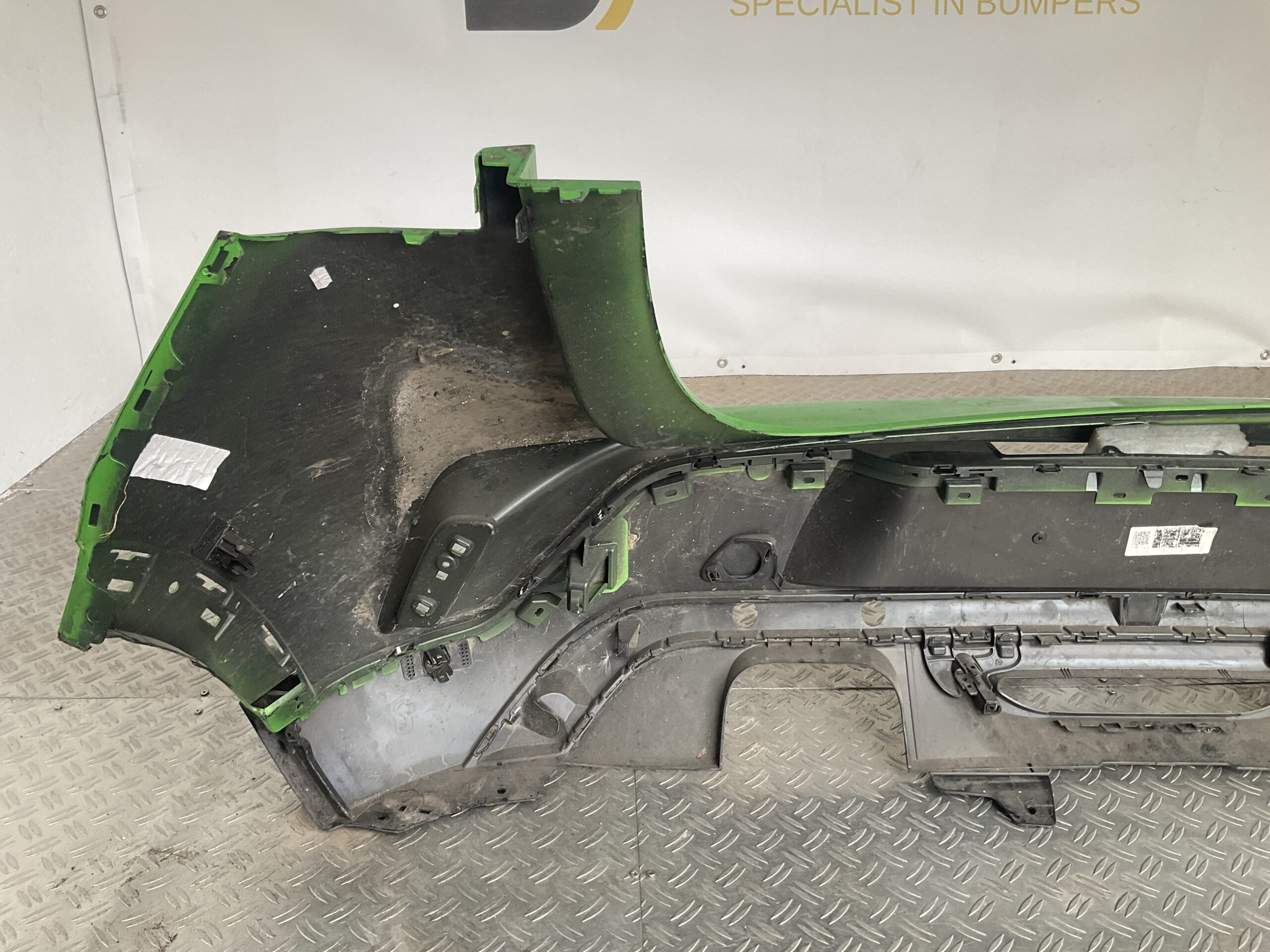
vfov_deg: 48.2
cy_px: 476
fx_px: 1064
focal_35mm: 29
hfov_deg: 61.7
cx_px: 635
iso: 40
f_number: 1.8
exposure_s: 1/120
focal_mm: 3
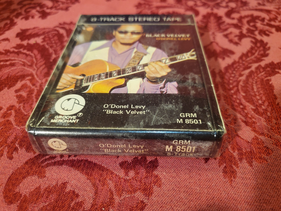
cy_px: 106
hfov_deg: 67.3
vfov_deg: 53.1
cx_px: 140
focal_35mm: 26
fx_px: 211
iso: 125
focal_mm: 4.3
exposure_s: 1/120
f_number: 1.5
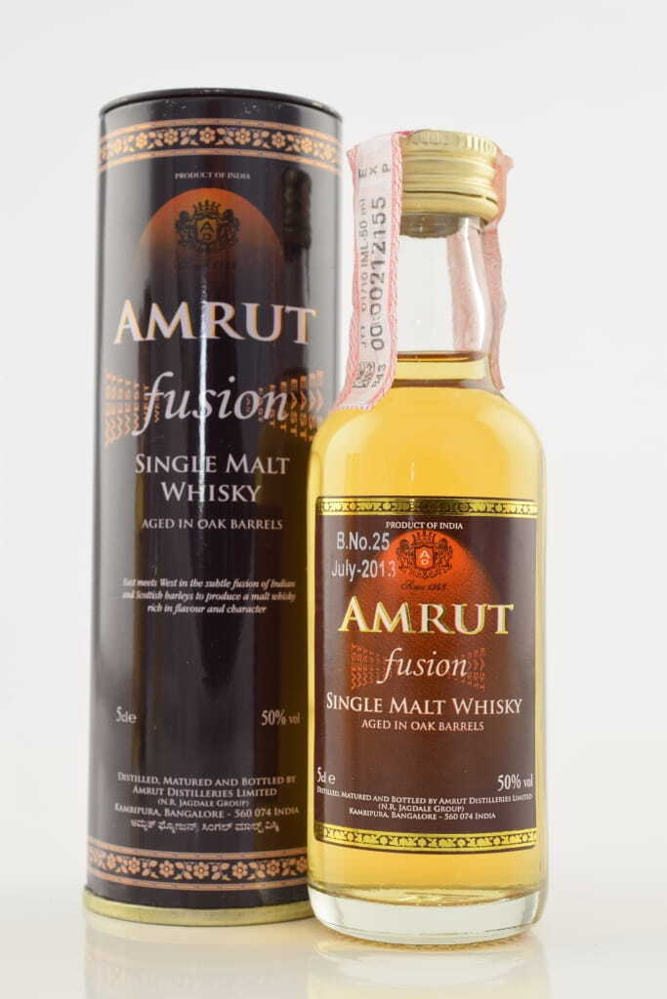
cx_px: 334
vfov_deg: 33.4
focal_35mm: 60
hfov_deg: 22.6
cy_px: 500
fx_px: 1667
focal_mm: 40
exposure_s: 1/13
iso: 100
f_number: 10
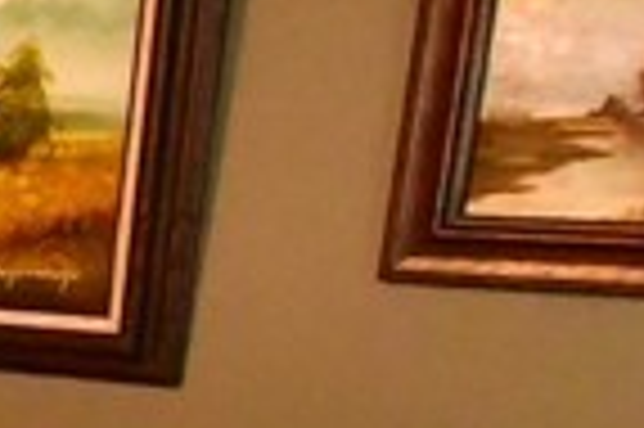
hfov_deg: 10.6
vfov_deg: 9.6
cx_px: -1261
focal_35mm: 137
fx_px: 2448
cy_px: 712
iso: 9000
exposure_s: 1/100
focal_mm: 12
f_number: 8
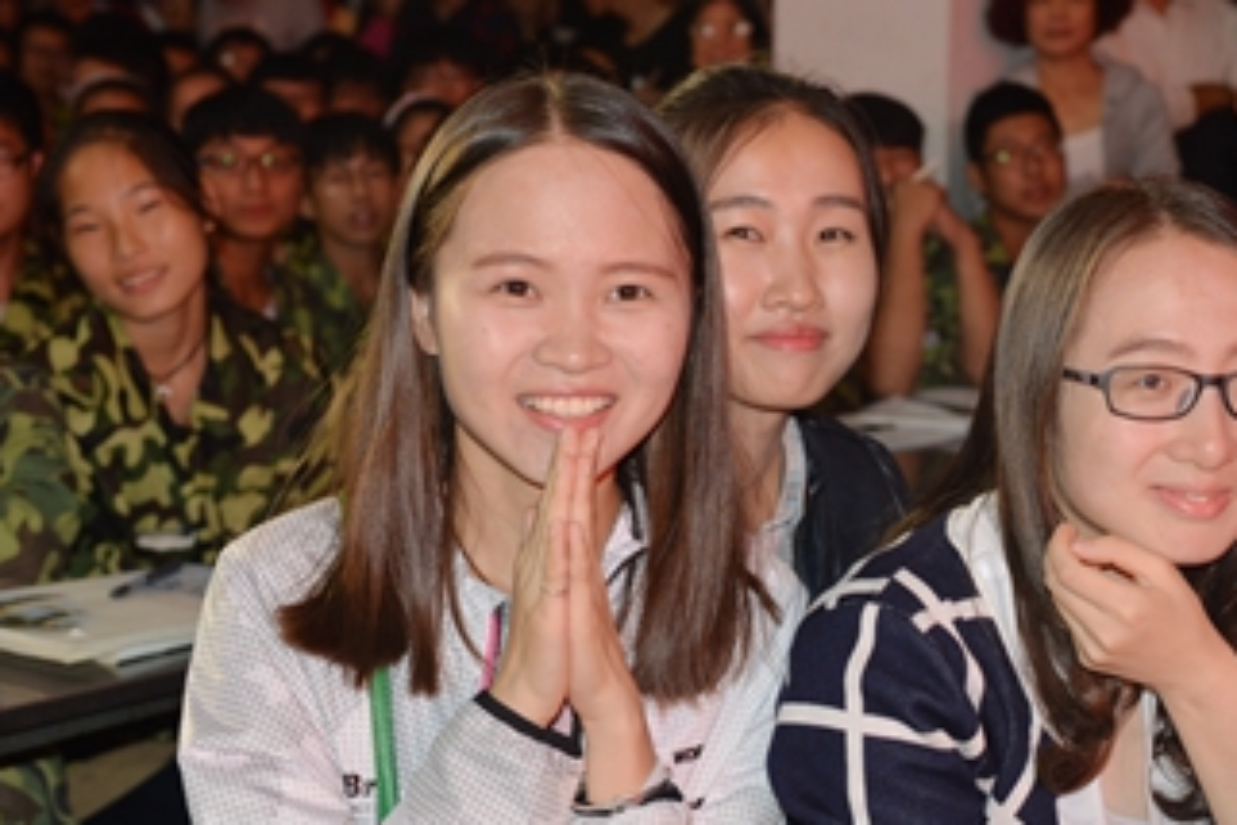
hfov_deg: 25.9
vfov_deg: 17.5
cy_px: 405
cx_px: 825
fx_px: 2680
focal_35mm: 78
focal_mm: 50
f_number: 5
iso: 800
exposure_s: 1/60
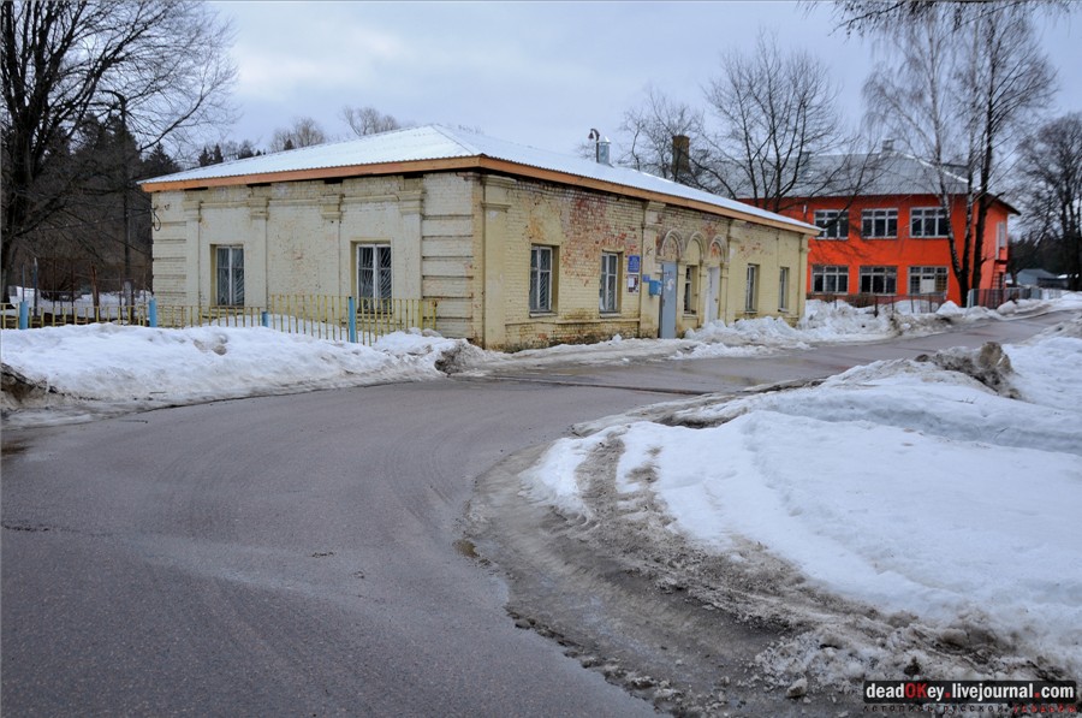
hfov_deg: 53.2
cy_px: 359
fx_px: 1080
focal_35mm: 36
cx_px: 541
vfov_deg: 36.8
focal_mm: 24
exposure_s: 1/500
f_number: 5.6
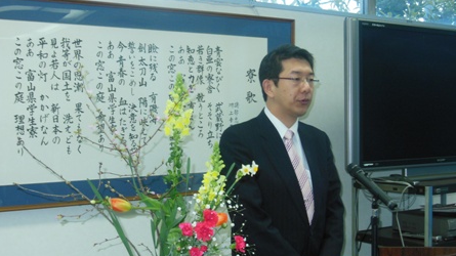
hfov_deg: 36.6
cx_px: 227
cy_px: 162
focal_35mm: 57
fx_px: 689
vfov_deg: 21.0
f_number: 4.7
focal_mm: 9.3
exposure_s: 1/60
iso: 400
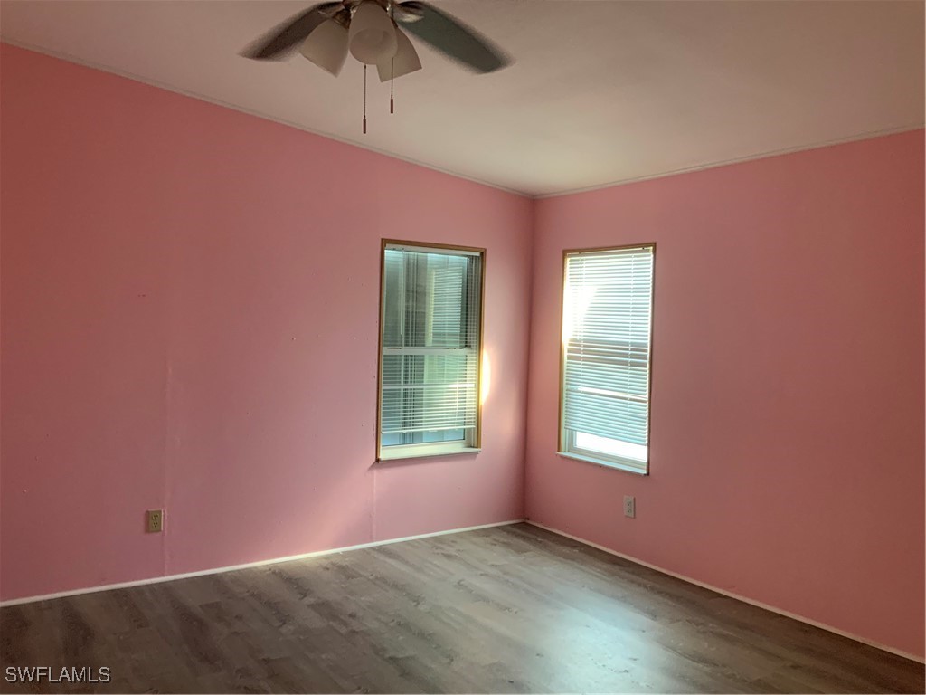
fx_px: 776
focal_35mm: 29
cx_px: 463
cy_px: 348
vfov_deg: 48.2
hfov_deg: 61.7
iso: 125
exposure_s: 1/60
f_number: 1.8
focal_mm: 3
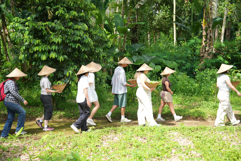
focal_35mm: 50
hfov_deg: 39.6
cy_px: 80
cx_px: 120
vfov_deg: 27.0
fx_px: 335
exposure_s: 1/2000
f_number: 2.5
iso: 500
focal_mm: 50
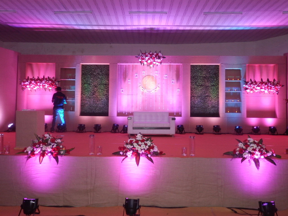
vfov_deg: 46.8
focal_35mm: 30
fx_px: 250
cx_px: 144
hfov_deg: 60.0
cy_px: 108
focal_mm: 5.5
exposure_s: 1/60
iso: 200
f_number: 3.3
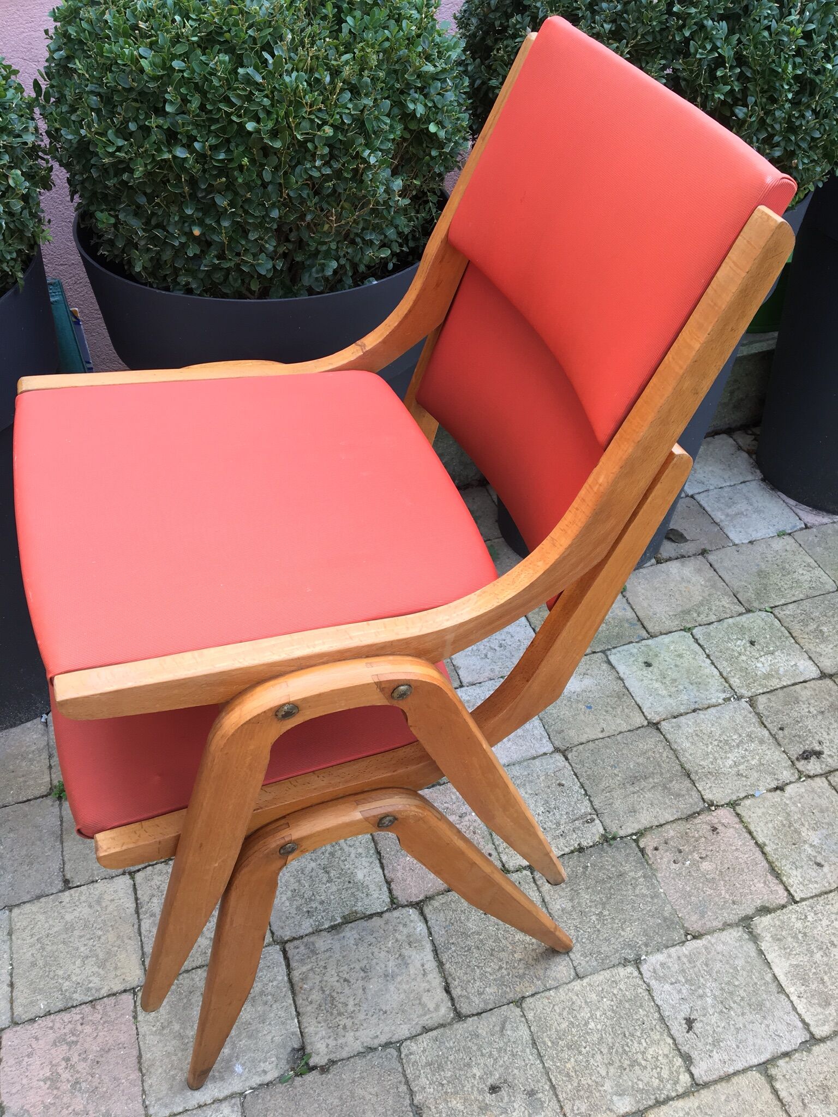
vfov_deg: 61.7
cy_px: 558
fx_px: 936
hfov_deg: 48.2
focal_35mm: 29
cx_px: 419
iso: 32
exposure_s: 1/50
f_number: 2.2
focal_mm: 4.15
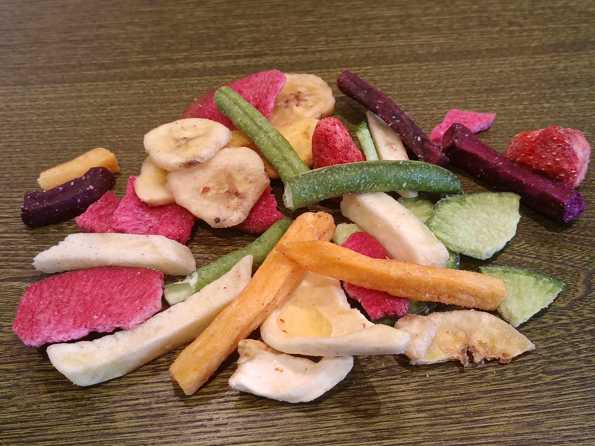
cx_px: 298
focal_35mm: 47
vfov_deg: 30.9
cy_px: 223
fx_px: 808
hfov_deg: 40.4
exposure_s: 1/50
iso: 468
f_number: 1.8
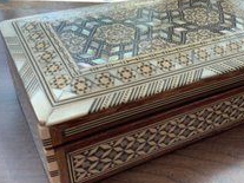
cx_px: 160
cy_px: 104
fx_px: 338
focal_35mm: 48
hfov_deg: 39.3
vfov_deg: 30.2
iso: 40
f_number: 1.8
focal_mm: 3
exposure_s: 1/60
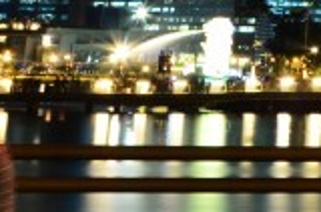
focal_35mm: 202
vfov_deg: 6.4
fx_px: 1799
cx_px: 925
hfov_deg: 8.7
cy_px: -322
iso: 100
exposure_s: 30
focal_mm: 21
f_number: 14
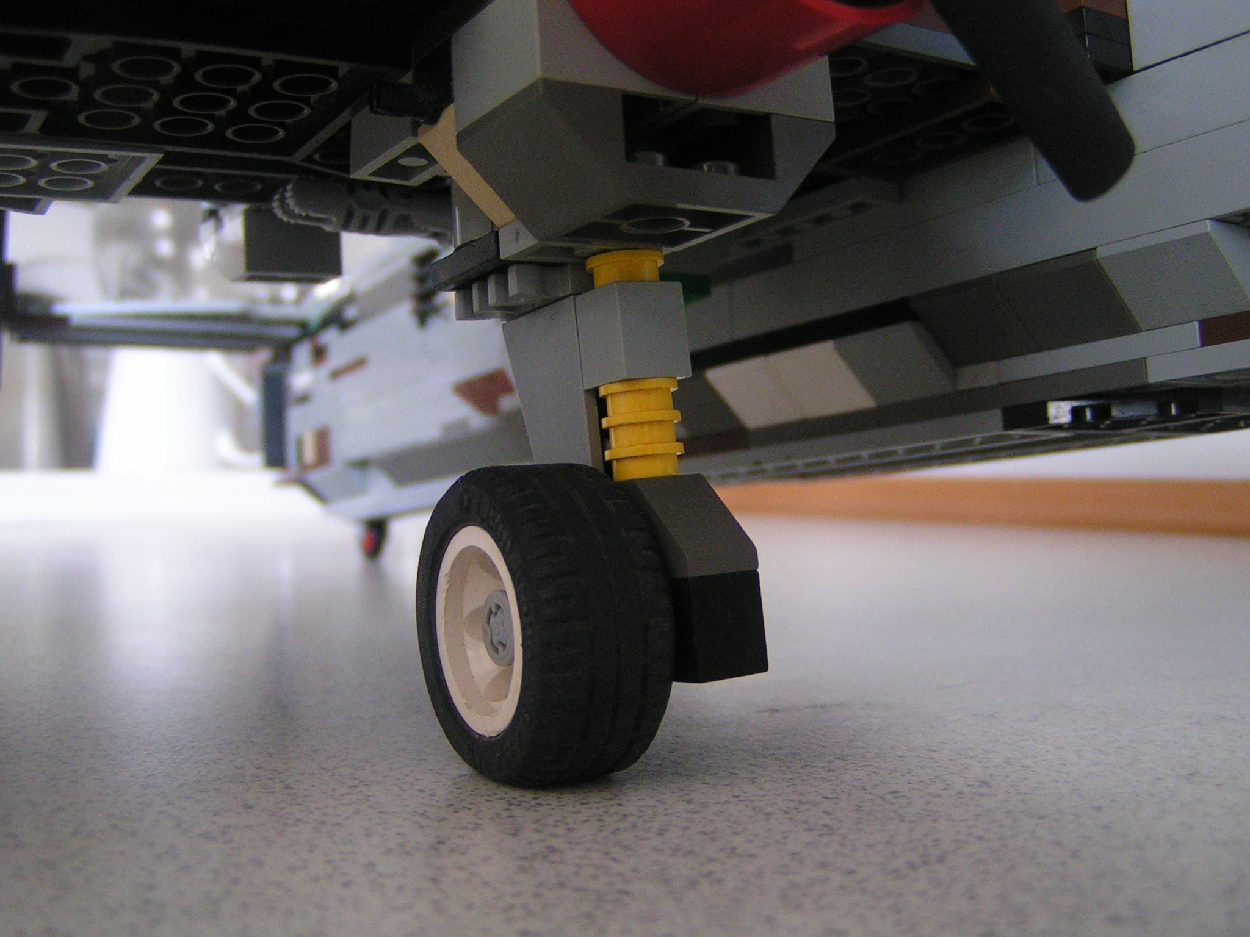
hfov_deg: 49.0
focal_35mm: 38
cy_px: 468
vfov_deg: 37.7
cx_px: 625
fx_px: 1372
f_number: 2.8
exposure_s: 1/40
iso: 160
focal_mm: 5.8
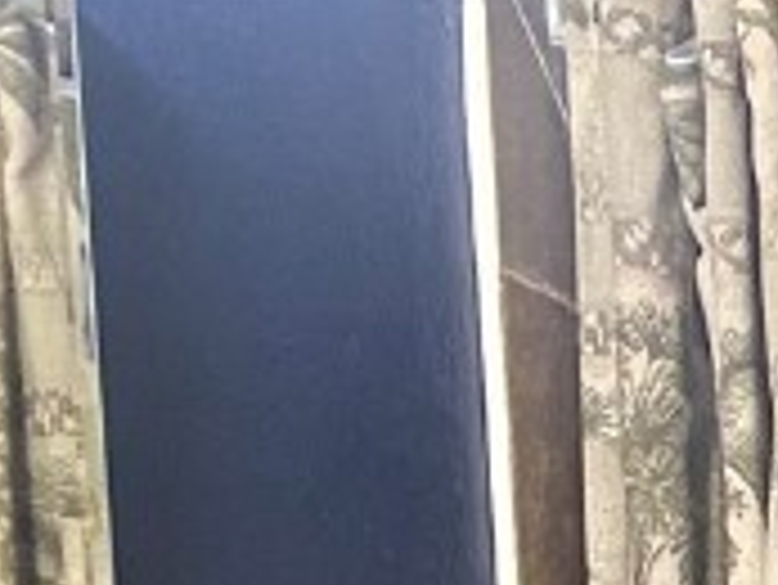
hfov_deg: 10.5
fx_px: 3464
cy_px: 1701
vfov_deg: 8.3
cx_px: 2019
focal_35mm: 154
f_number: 1.8
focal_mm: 4.25
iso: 160
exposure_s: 1/60
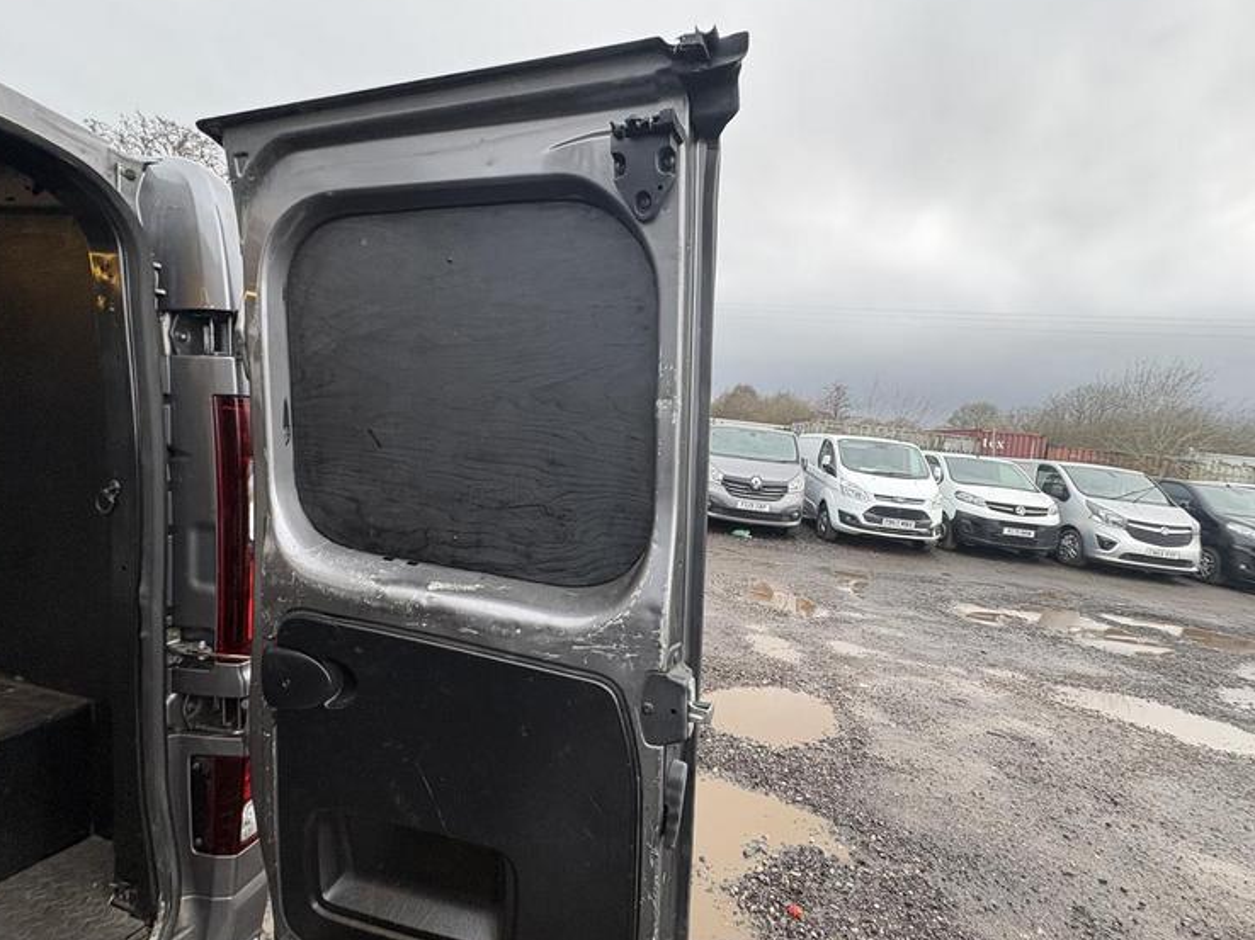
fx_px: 616
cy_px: 491
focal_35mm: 17
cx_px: 631
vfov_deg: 74.7
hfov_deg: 91.0
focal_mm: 2.22
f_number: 2.2
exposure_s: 1/99
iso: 125
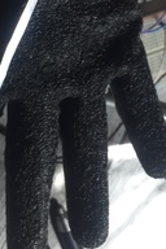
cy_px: 54
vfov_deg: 22.4
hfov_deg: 15.2
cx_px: 104
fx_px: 622
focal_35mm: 90
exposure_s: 1/33
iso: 50
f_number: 2.2
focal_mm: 4.15
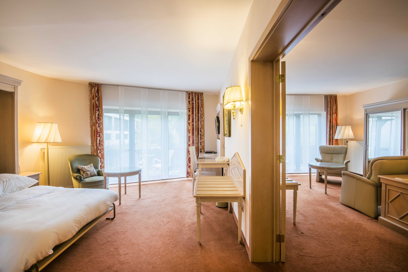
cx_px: 204
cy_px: 136
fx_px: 181
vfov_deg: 73.8
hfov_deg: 96.7
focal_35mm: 16
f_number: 14
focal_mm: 16
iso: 125
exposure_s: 1/1.25
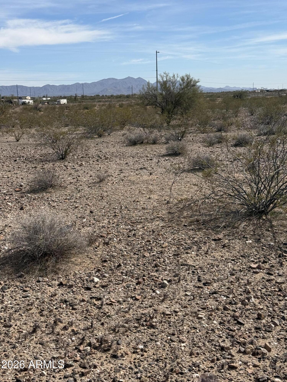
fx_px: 531
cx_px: 144
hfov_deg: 30.3
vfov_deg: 39.7
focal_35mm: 48
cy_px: 191
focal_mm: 6.76
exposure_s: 1/7143
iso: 80
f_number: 1.78
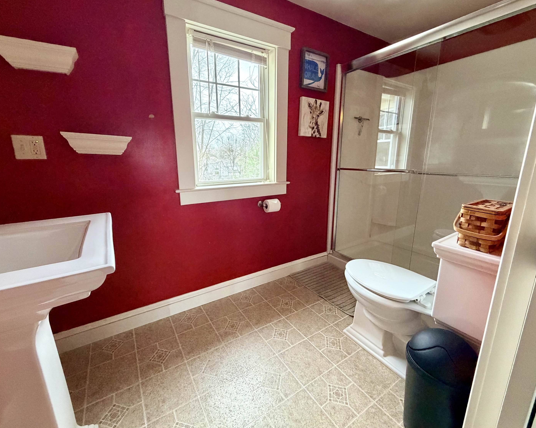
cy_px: 208
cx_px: 261
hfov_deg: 96.8
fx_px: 238
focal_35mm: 15
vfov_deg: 84.0
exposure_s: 1/60
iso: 500
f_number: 2.2
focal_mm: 2.22
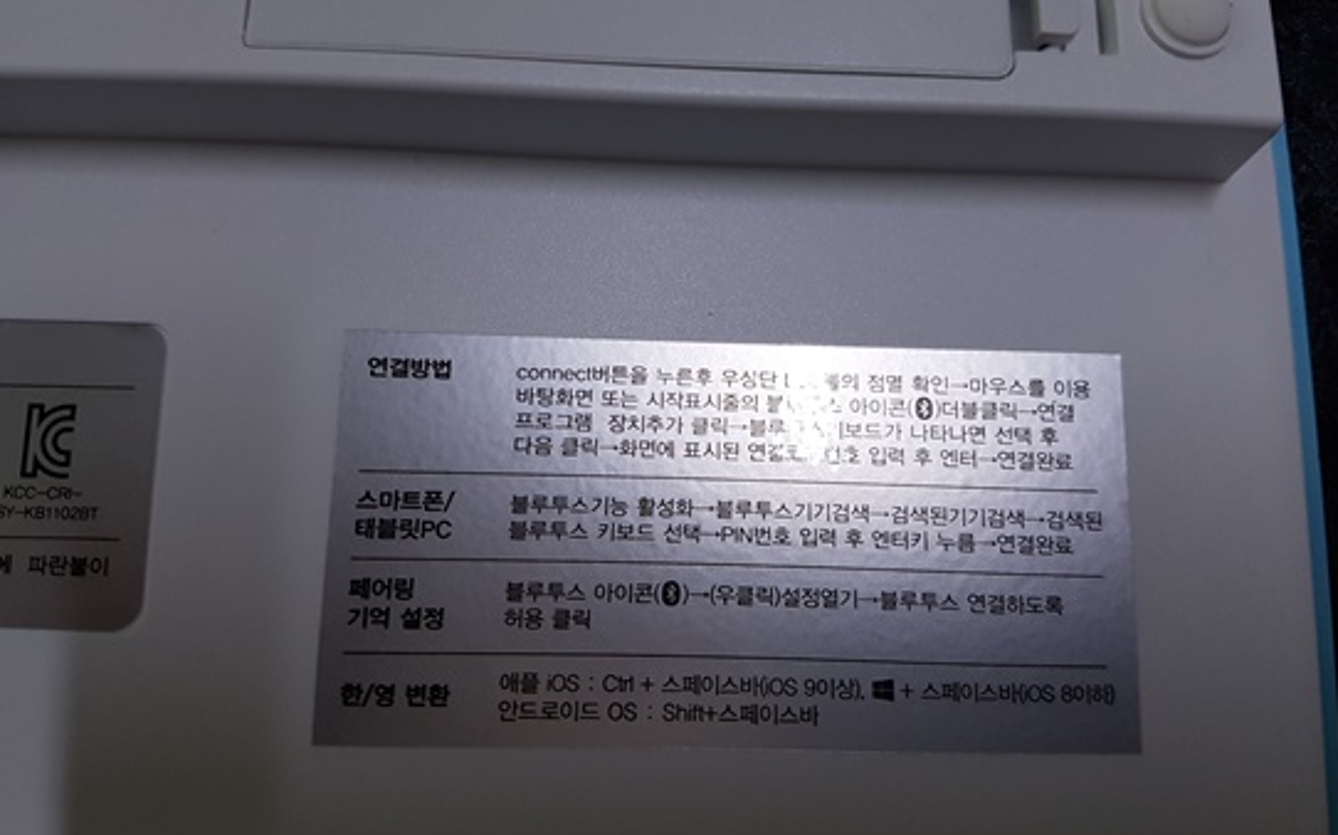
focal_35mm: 28
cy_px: 367
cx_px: 671
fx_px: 1020
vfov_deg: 44.4
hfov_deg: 66.5
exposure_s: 1/120
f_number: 1.7
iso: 100
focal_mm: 4.2
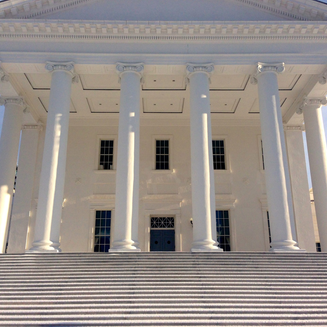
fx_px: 417
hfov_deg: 42.8
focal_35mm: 39
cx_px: 160
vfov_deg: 42.8
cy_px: 163
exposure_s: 1/2857
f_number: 2.4
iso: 50
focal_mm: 4.12
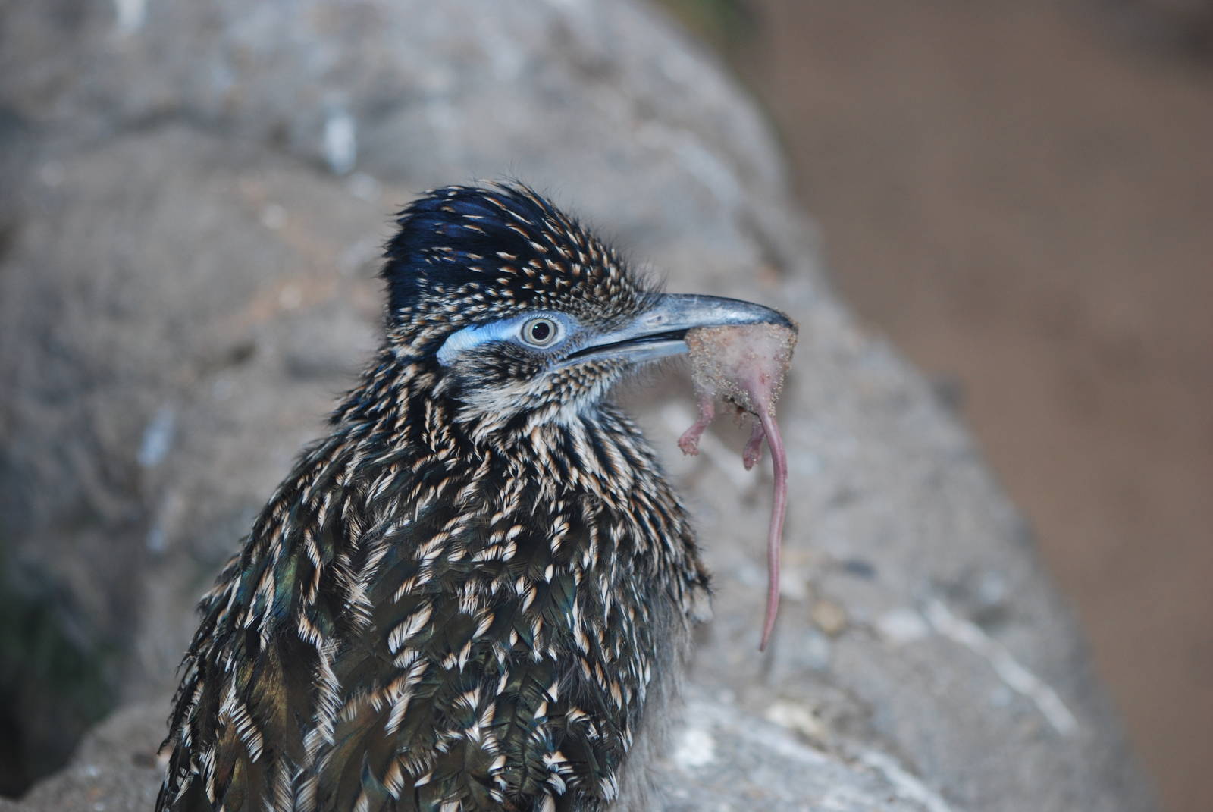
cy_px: 406
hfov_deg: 12.4
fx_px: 5566
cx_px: 606
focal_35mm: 165
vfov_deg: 8.3
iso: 200
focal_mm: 110
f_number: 4.2
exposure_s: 1/60
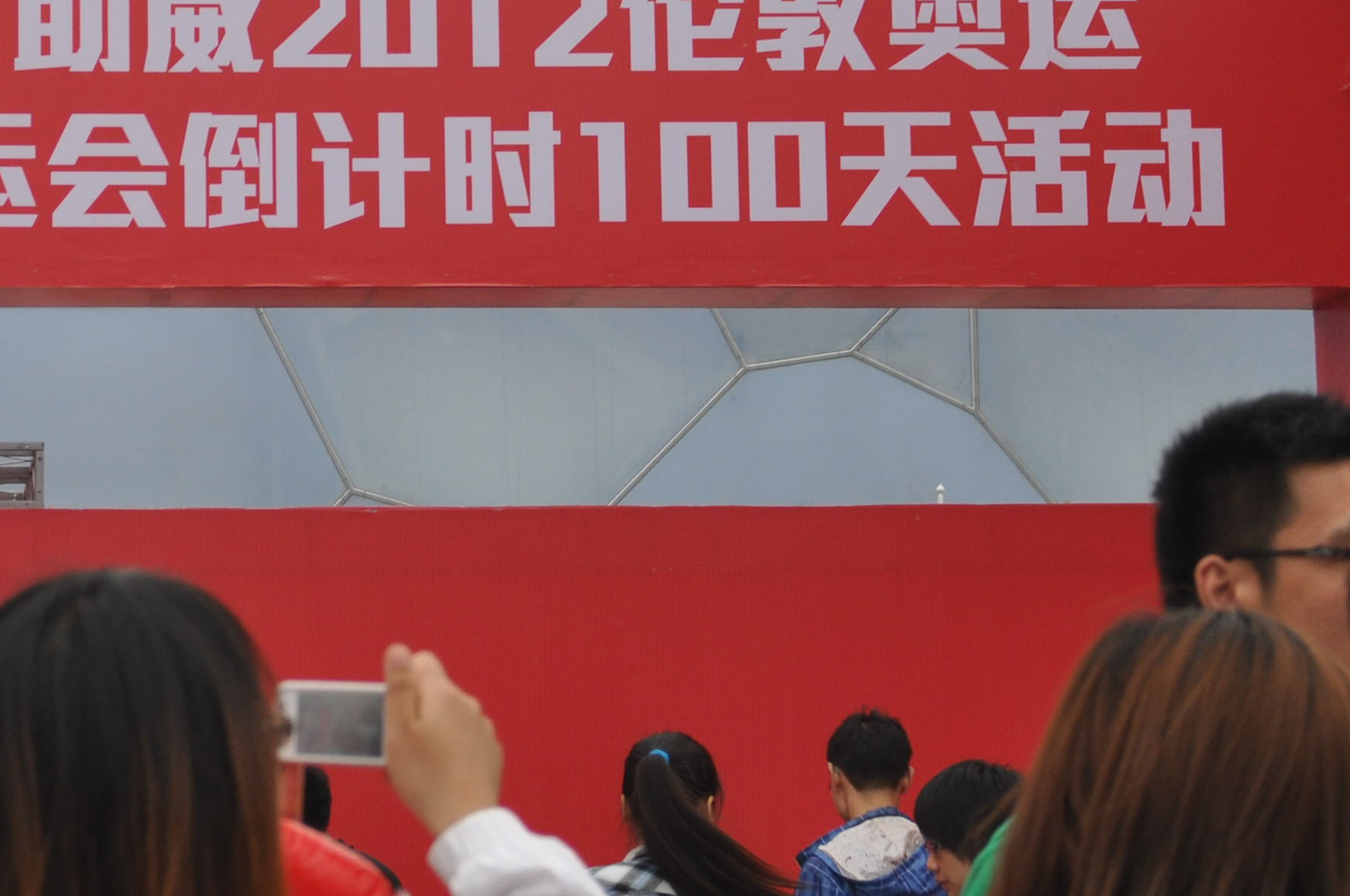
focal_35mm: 116
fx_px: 4344
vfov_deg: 11.8
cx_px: 30
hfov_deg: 17.3
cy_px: 303
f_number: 4.2
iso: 320
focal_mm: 32
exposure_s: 1/160
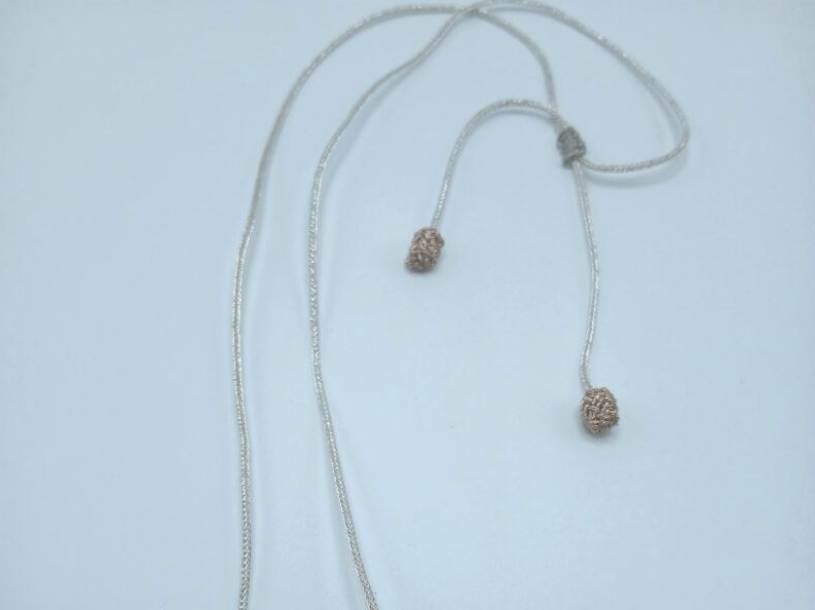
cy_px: 501
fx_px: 824
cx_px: 405
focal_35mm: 35
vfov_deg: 38.9
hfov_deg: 52.6
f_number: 1.8
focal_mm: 3.98
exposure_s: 1/60.2
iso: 40
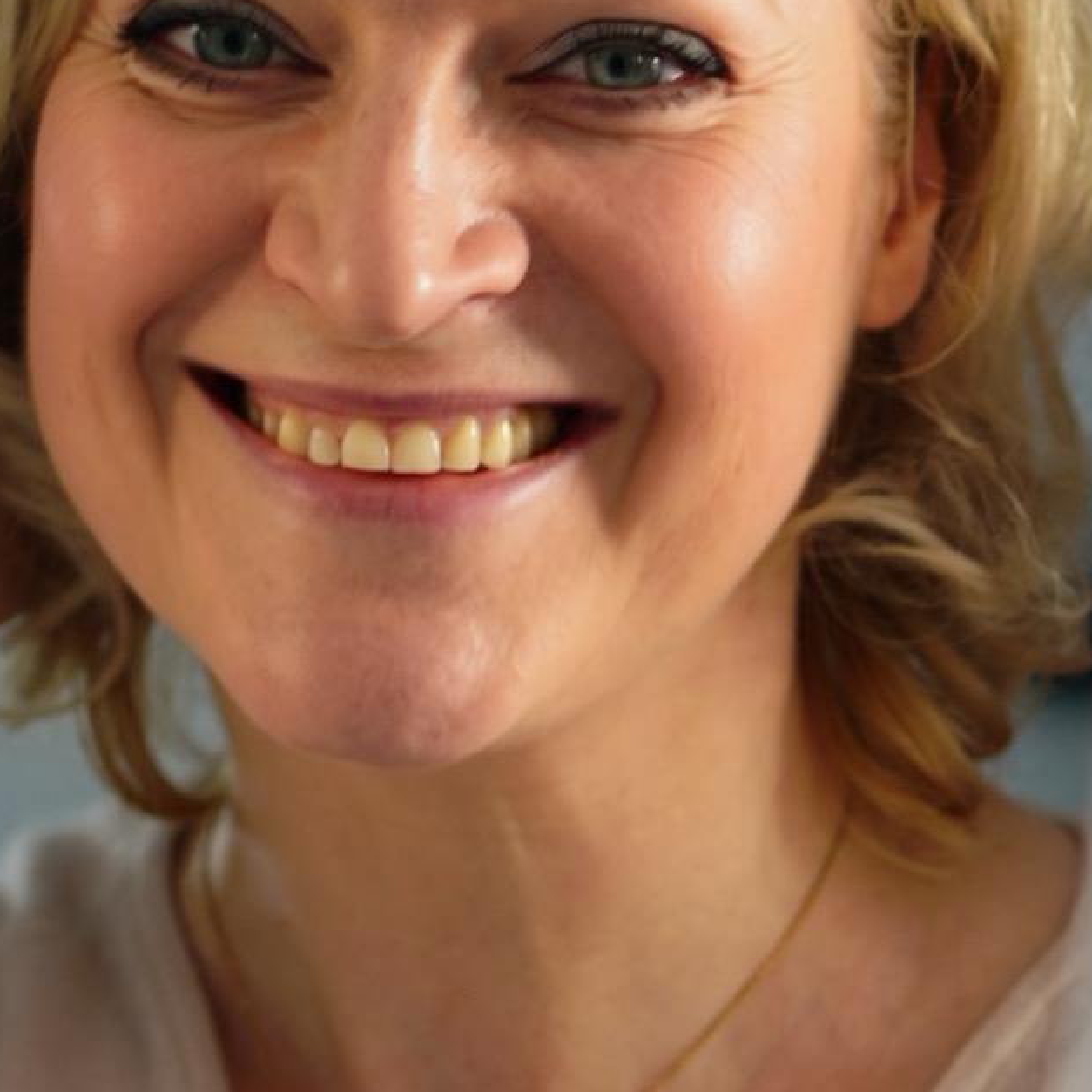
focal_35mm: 142
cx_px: 286
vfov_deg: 12.3
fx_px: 5081
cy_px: 442
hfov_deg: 12.2
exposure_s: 1/40
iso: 100
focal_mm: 35
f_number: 2
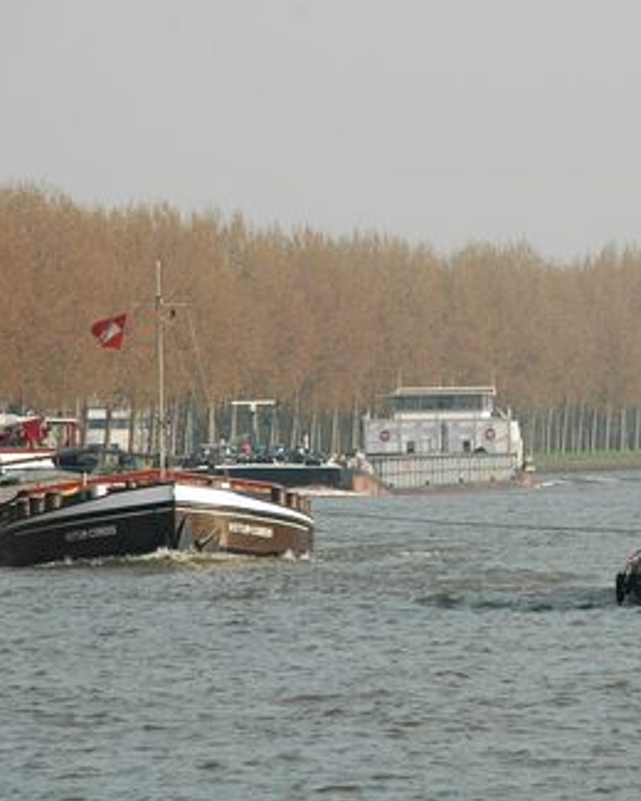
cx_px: 447
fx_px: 6847
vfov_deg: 6.7
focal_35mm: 289
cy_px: 399
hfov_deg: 5.4
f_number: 10
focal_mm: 135
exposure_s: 1/320
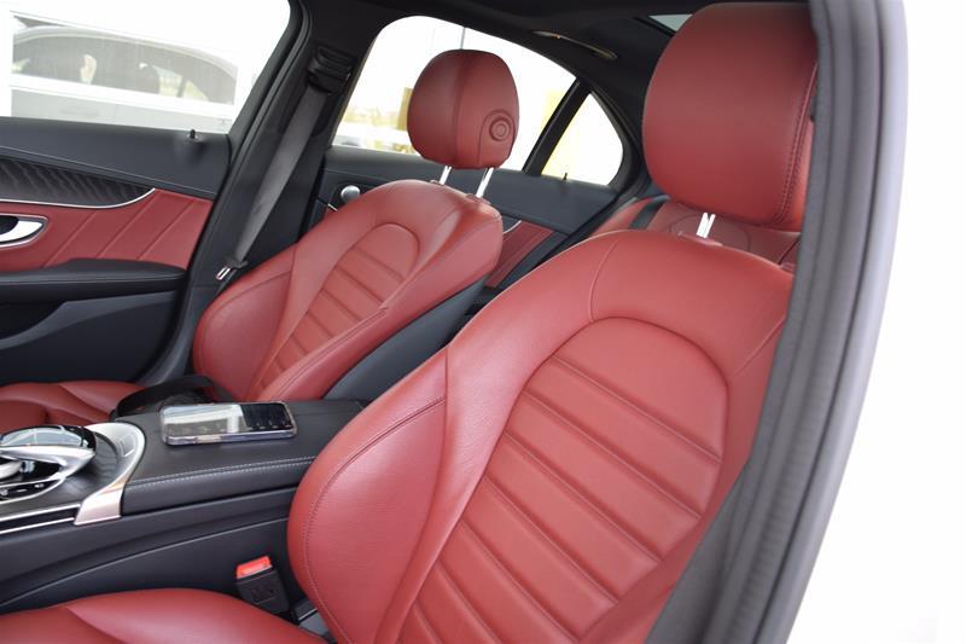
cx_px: 483
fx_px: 724
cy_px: 322
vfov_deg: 47.9
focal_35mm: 27
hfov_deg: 67.4
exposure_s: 1/60
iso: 400
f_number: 4
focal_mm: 18
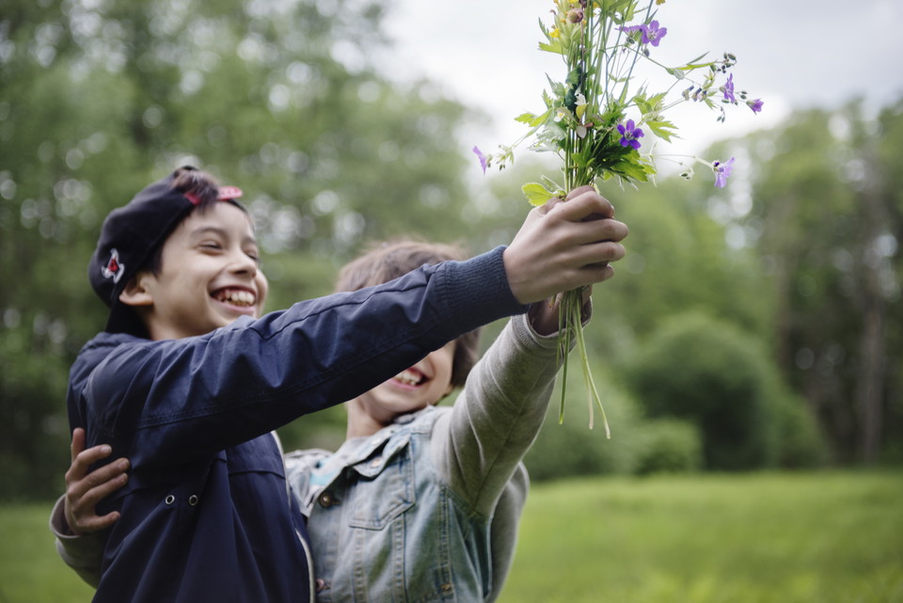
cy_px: 302
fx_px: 1506
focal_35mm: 60
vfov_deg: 22.6
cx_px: 452
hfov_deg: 33.4
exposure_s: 1/500
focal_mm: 60
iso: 320
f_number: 2.8
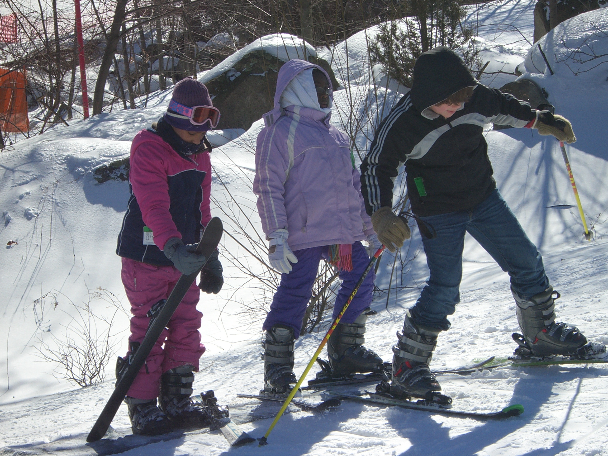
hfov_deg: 17.3
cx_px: 304
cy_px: 228
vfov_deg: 13.0
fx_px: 2002
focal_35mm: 114
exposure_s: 1/320
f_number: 8.3
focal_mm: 18.6
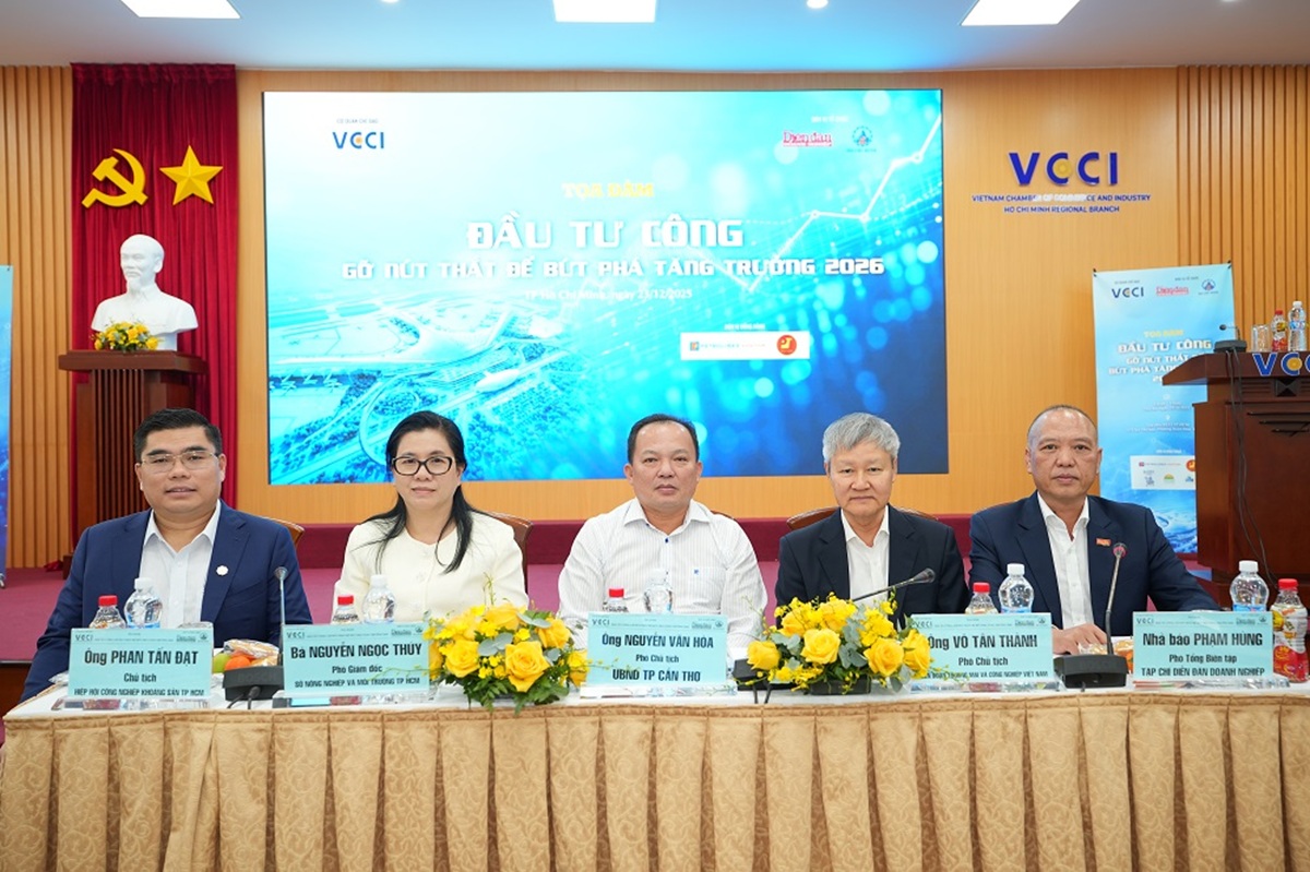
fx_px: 1091
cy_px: 436
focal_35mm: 30
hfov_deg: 62.0
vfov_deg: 43.6
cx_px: 655
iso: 640
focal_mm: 30
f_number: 3.2
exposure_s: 1/100
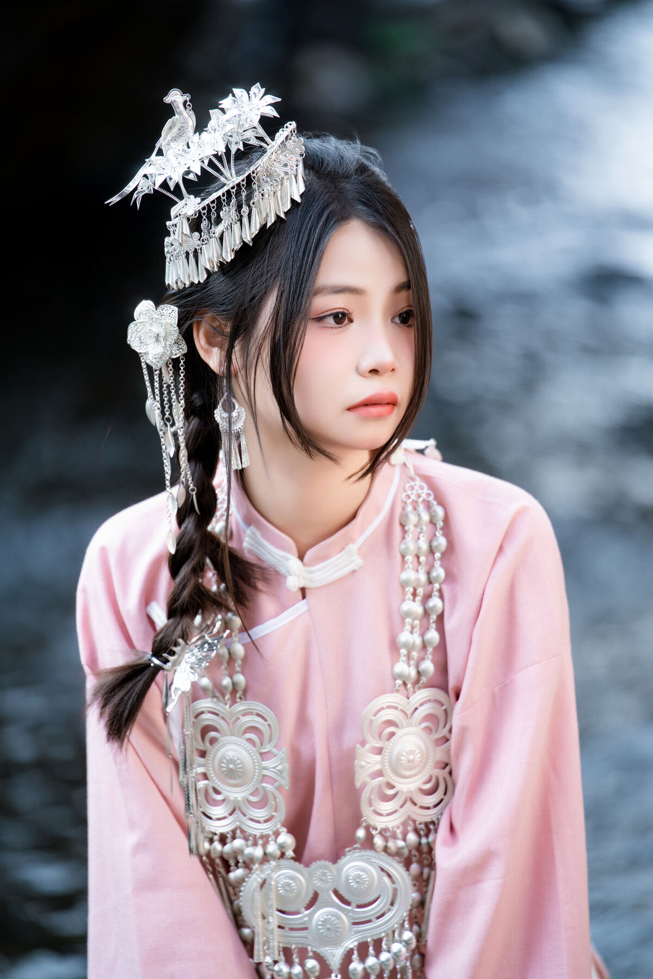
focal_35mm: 161
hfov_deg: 8.5
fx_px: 4380
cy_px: 490
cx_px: 326
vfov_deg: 12.8
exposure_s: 1/125
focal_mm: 161
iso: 125
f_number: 2.8
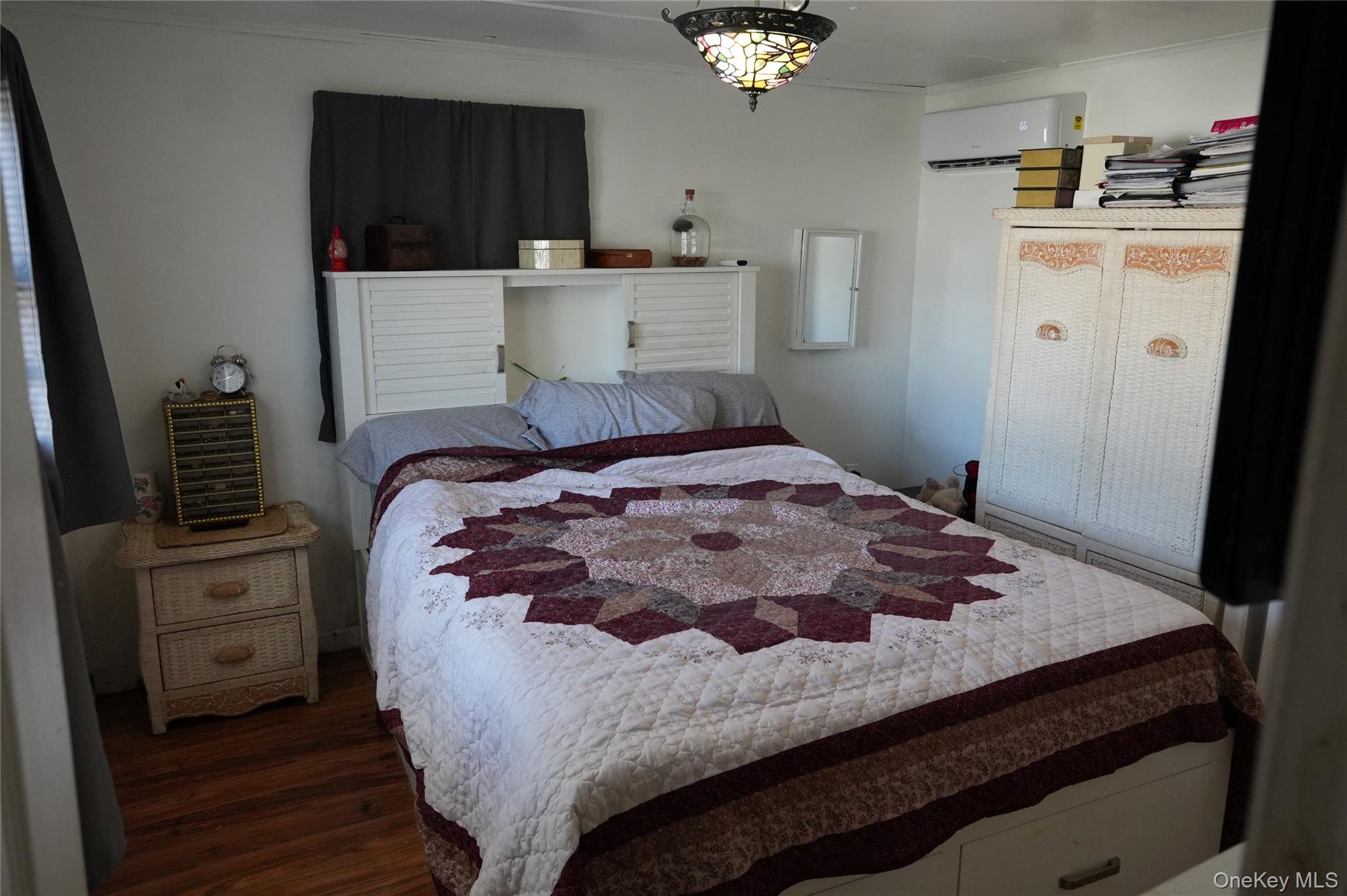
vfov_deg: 50.4
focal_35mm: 26
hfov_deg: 70.5
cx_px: 674
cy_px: 448
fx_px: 954
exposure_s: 1/160
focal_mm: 17
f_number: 4
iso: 1600
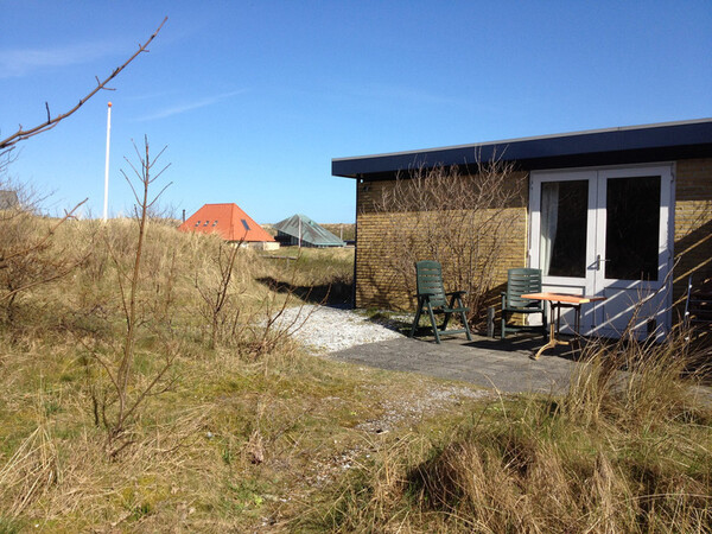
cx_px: 356
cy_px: 267
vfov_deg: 40.7
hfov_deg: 52.6
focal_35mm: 35
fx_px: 720
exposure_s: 1/1623
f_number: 2.4
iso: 64
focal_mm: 4.28
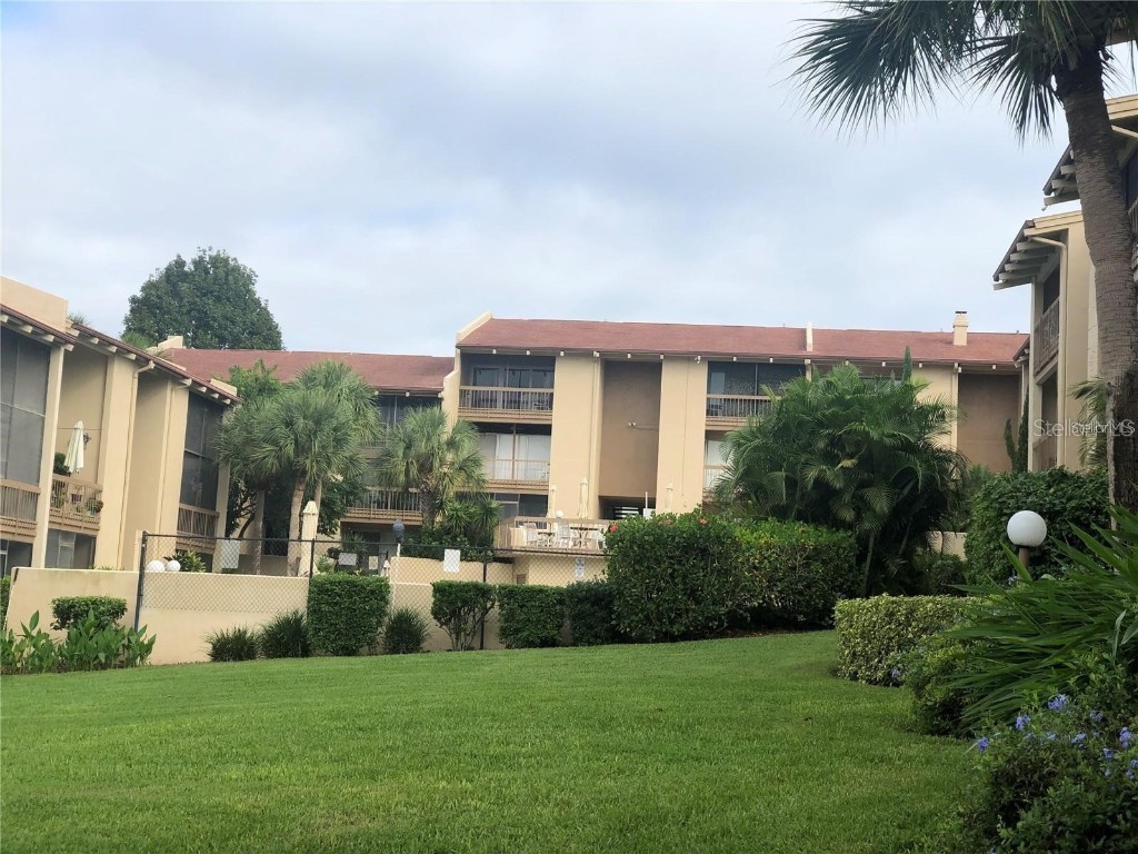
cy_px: 427
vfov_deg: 28.0
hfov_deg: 36.8
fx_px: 1709
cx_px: 569
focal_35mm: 52
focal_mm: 6
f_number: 2.4
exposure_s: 1/704
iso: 16
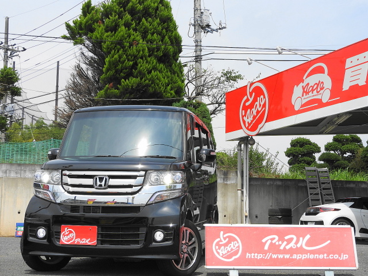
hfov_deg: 32.2
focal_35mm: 60
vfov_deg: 24.4
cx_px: 184
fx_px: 638
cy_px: 138
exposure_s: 1/1000
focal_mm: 10.7
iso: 100
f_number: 4.2
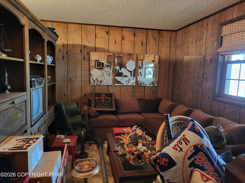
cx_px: 122
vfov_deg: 53.1
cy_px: 92
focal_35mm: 26
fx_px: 184
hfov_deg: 67.3
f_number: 1.8
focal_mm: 5.4
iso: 1000
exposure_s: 1/24
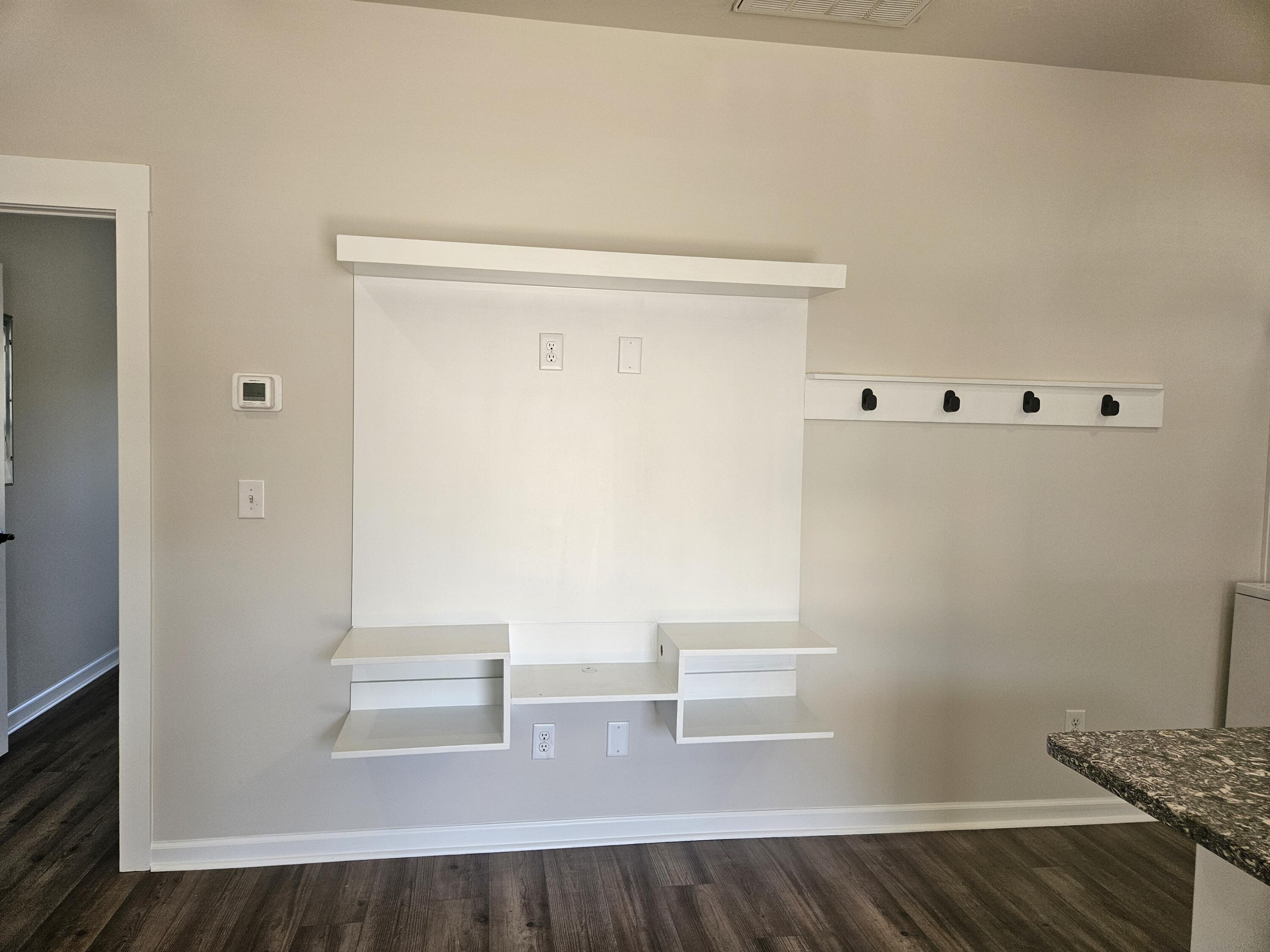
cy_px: 476
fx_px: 844
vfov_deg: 58.9
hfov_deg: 73.9
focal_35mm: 23
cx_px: 635
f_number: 1.8
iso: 64
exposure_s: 1/120
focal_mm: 5.4
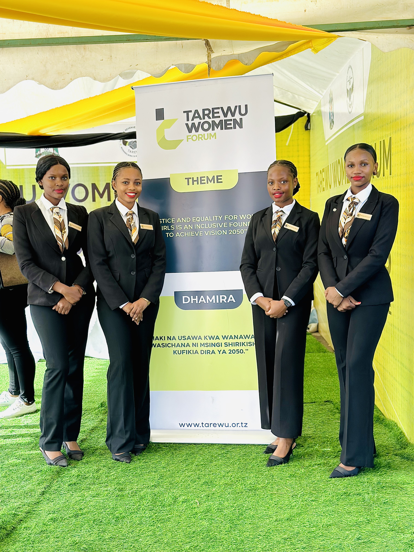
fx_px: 765
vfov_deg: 39.7
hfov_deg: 30.3
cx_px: 207
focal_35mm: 48
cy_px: 276
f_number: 1.78
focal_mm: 6.86
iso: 80
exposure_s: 1/552
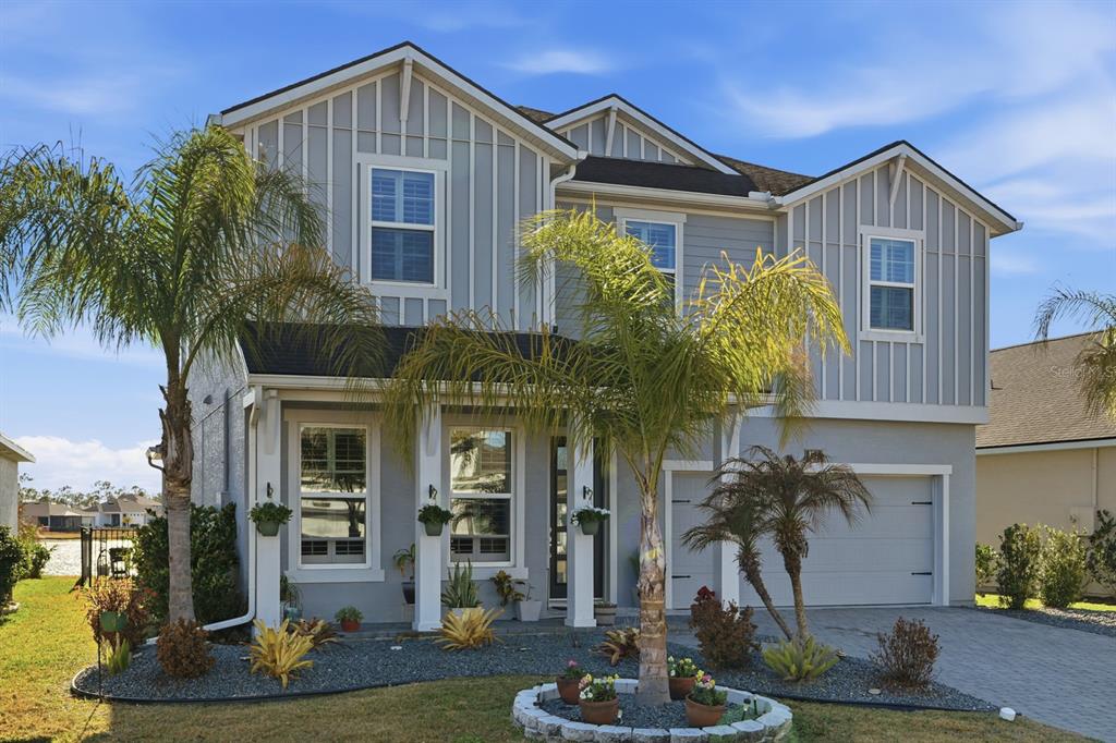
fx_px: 1240
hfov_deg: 48.5
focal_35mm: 40
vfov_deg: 33.4
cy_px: 372
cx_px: 558
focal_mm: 27
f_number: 4
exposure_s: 1/8000
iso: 160
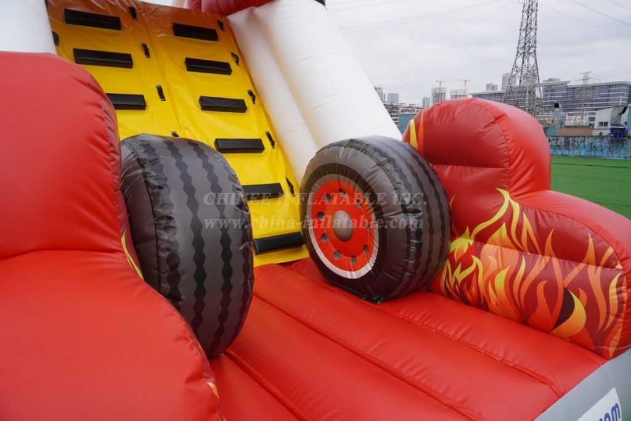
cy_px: 210
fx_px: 421
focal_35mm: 24
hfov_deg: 73.7
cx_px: 316
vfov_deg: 53.1
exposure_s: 1/160
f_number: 8
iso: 100
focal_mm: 16
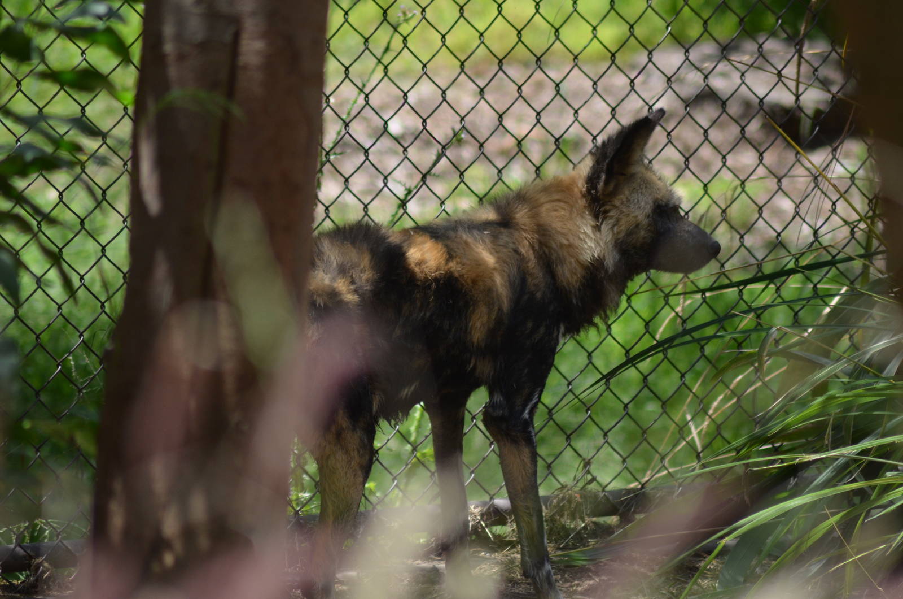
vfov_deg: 3.0
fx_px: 11265
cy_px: 300
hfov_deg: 4.6
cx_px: 452
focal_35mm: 450
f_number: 5.6
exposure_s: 1/1000
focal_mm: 300
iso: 500
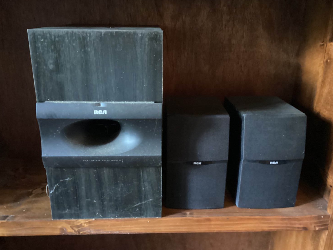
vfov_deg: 44.2
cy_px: 126
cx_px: 163
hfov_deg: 56.8
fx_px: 308
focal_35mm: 32
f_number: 2.4
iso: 800
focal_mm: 3.3
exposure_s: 1/15
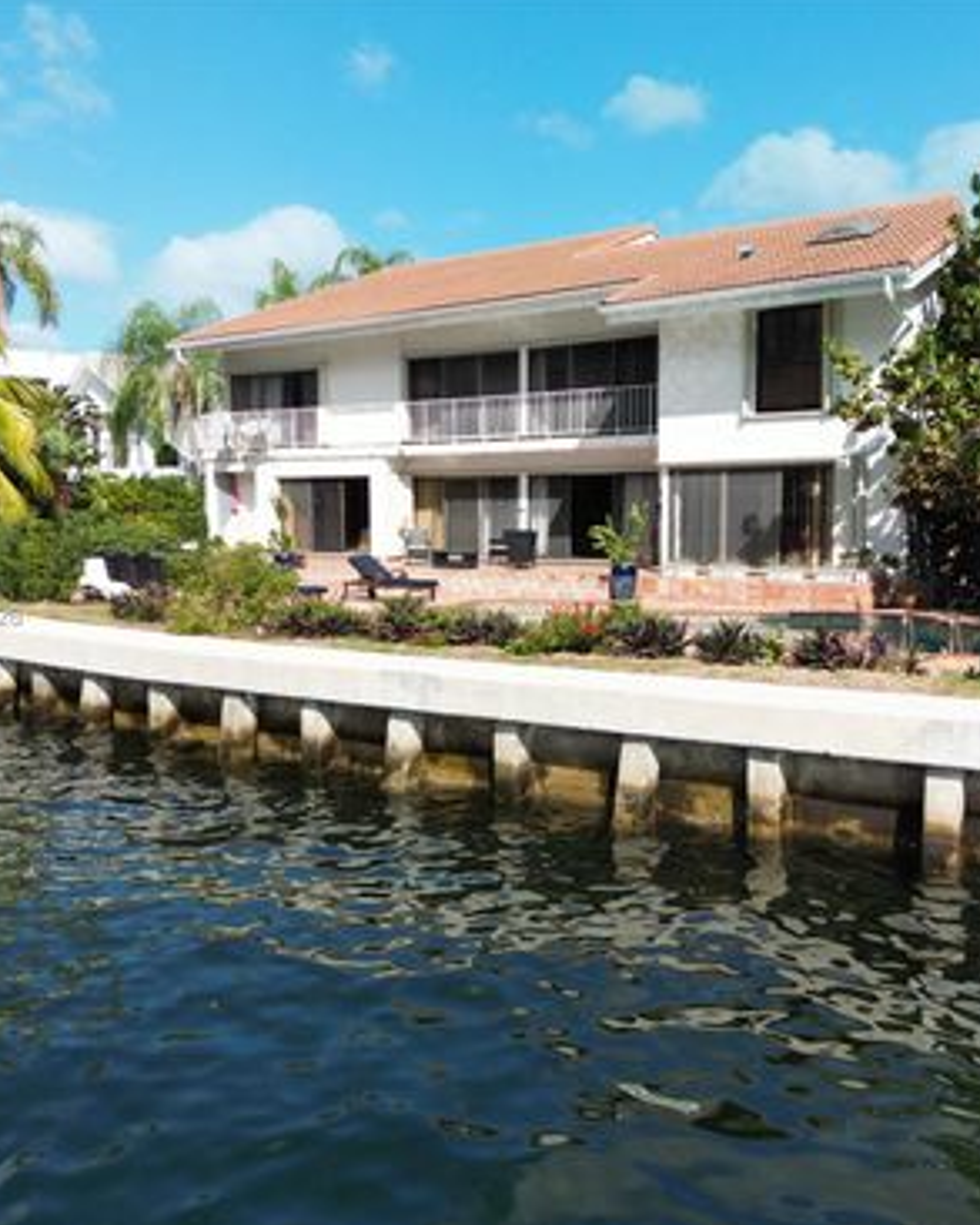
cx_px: 532
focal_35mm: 32
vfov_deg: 55.6
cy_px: 618
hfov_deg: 45.8
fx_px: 1160
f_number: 1.7
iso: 120
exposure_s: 1/1250
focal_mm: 6.72
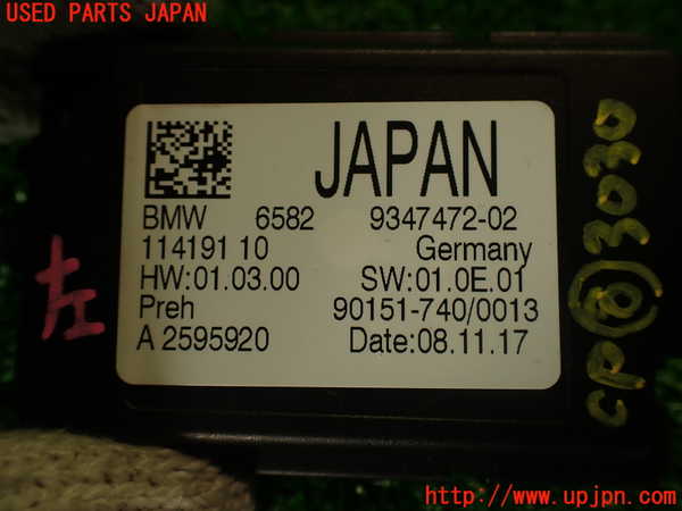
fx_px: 591
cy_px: 256
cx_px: 341
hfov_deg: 60.0
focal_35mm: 30
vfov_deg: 46.8
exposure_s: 1/80
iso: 100
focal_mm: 5.4
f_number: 2.3
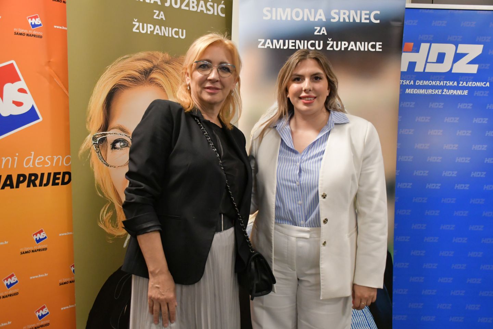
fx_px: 466
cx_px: 246
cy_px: 164
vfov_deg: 38.9
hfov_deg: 55.8
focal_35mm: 34
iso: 3200
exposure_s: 1/125
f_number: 3.8
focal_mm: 23
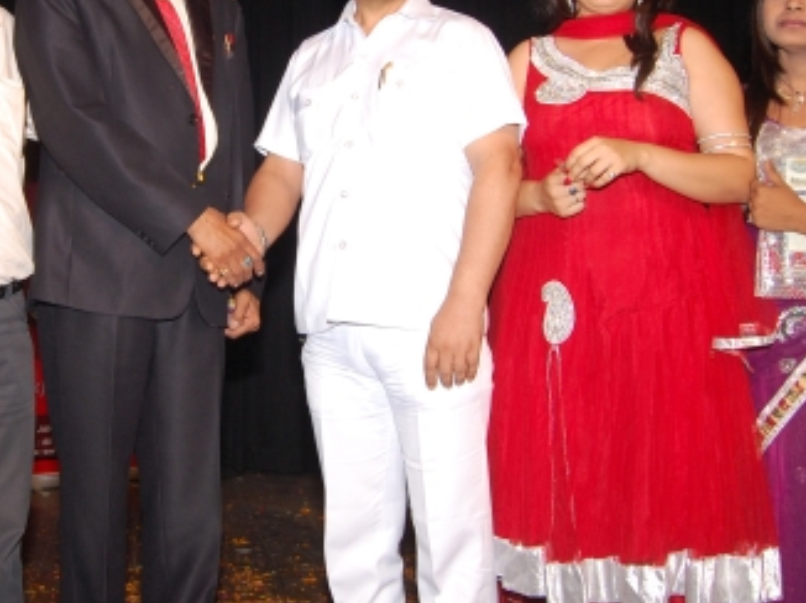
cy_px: 195
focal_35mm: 51
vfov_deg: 28.3
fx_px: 1187
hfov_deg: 36.8
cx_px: 220
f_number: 7.1
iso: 400
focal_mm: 18
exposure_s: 1/125
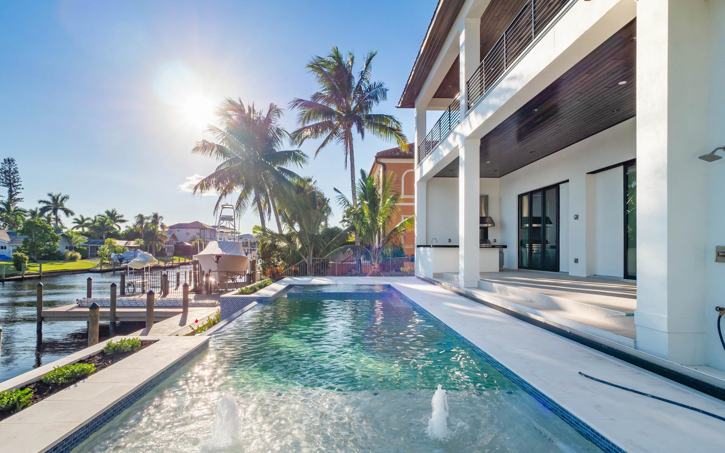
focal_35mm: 20
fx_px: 395
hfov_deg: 85.0
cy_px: 261
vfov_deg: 59.4
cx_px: 353
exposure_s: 1/400
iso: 200
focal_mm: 9
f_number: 7.1
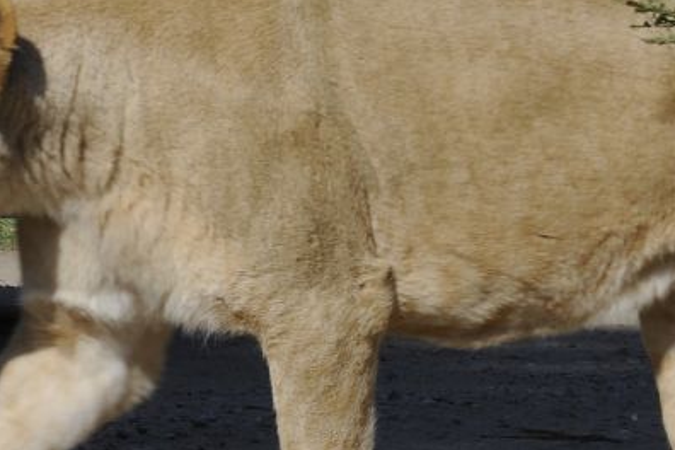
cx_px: -116
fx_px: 15918
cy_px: -164
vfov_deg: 1.6
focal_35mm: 849
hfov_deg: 2.4
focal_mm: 170
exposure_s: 1/125
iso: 250
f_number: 20
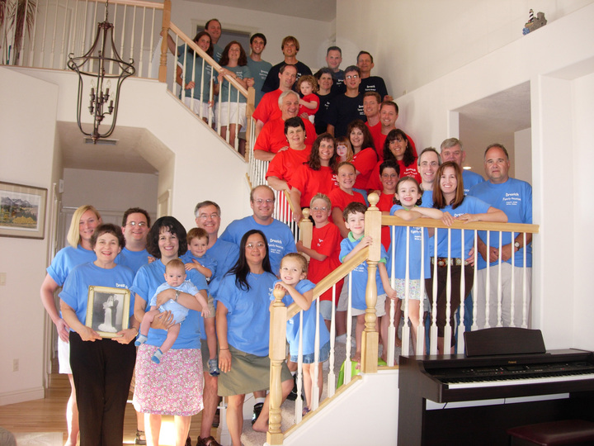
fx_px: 652
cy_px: 223
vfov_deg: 37.7
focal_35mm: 38
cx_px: 297
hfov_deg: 49.0
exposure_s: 1/39.1
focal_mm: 7.8
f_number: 2.8
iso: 79
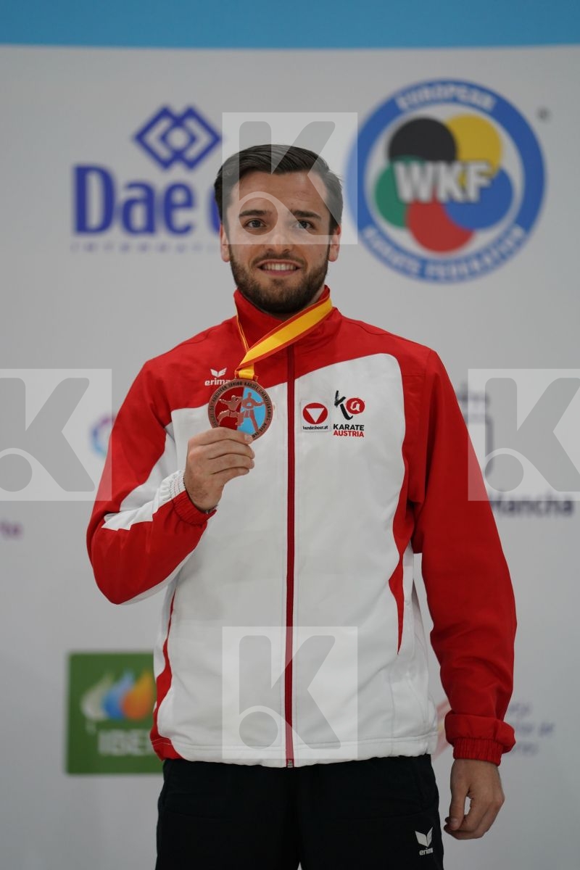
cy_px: 435
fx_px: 4833
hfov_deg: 6.9
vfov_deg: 10.3
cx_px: 290
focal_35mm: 200
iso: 800
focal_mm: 200
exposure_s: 1/250
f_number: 2.8
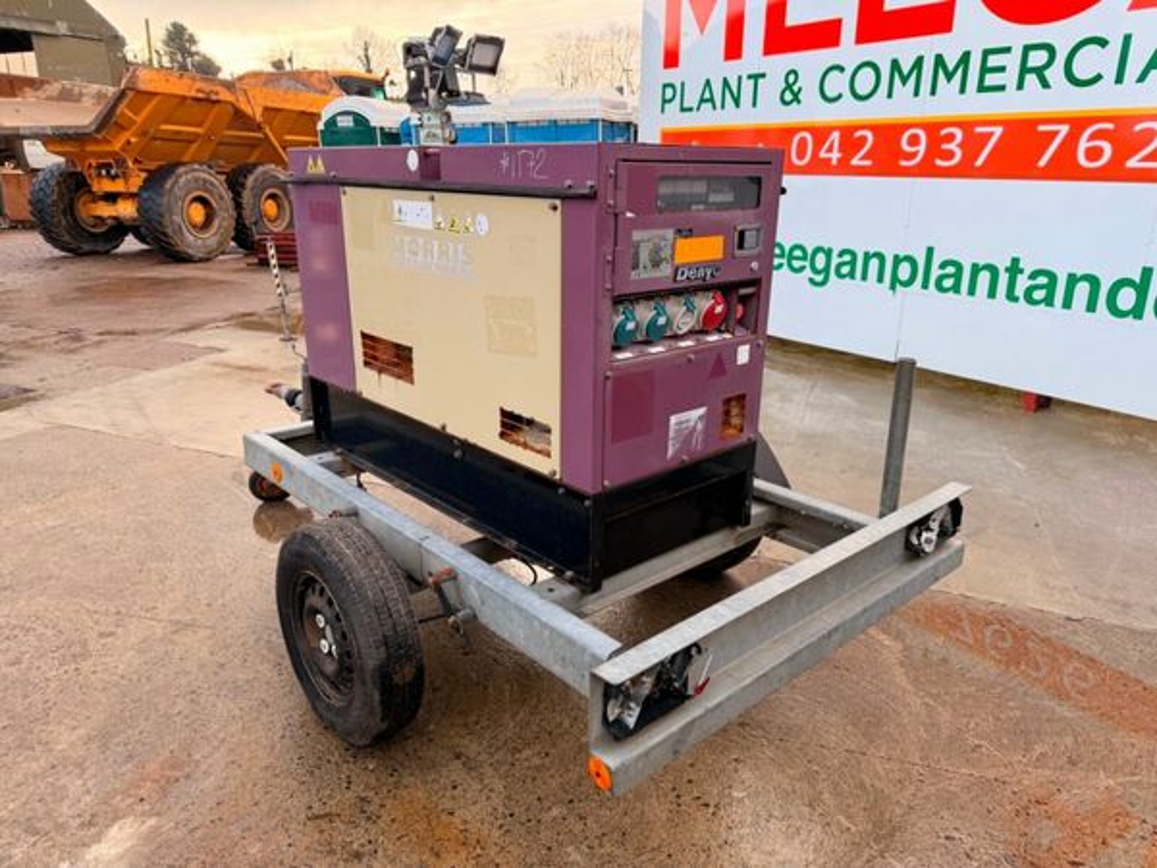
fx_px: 802
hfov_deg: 71.6
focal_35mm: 24
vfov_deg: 56.8
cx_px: 578
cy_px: 434
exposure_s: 1/683
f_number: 1.78
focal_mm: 6.76
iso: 100
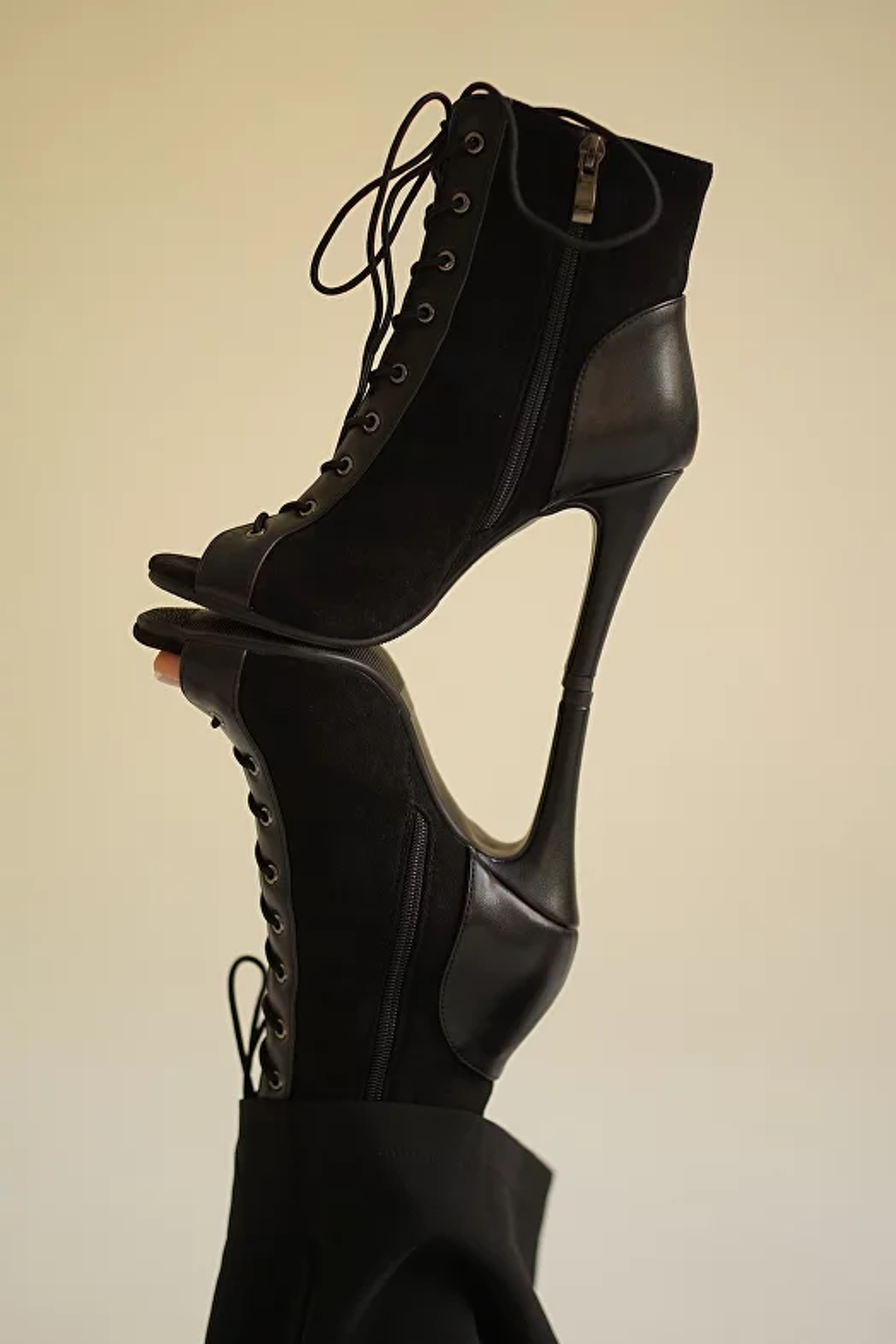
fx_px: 3136
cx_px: 448
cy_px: 672
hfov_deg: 16.3
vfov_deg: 24.2
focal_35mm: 84
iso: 125
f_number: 1.4
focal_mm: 56
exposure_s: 1/200
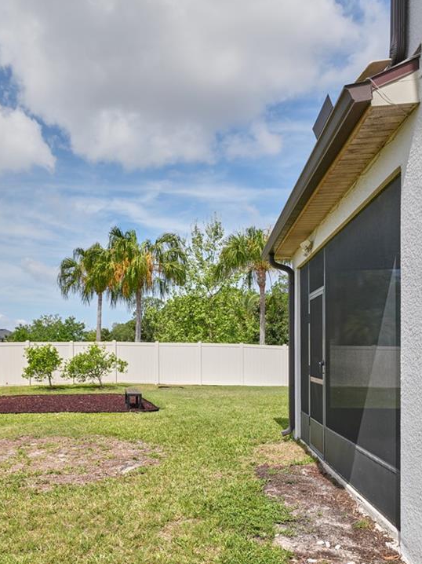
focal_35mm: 30
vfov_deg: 58.9
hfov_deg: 45.3
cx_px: 109
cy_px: 365
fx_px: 488
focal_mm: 14
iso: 100
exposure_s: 1/500
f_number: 5.6
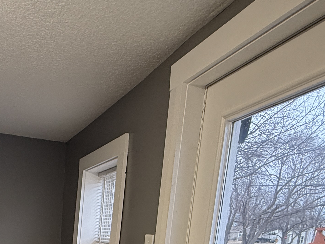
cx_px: 14
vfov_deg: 29.9
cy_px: 304
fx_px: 376
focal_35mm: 40
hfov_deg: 41.7
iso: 200
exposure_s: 1/60
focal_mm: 2.22
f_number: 2.2
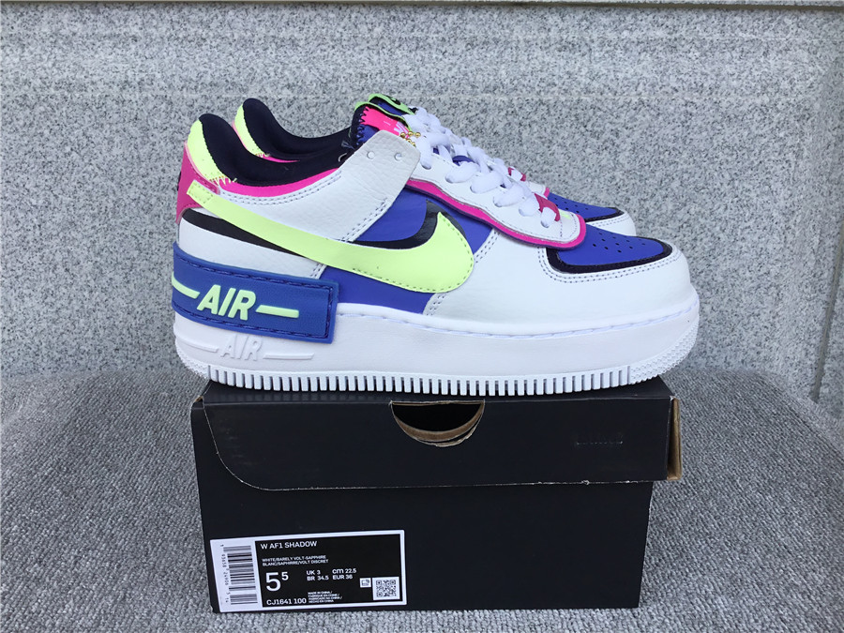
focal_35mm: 31
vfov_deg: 45.4
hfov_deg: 58.4
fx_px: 756
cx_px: 422
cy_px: 316
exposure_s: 1/479
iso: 25
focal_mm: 3.3
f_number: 2.4
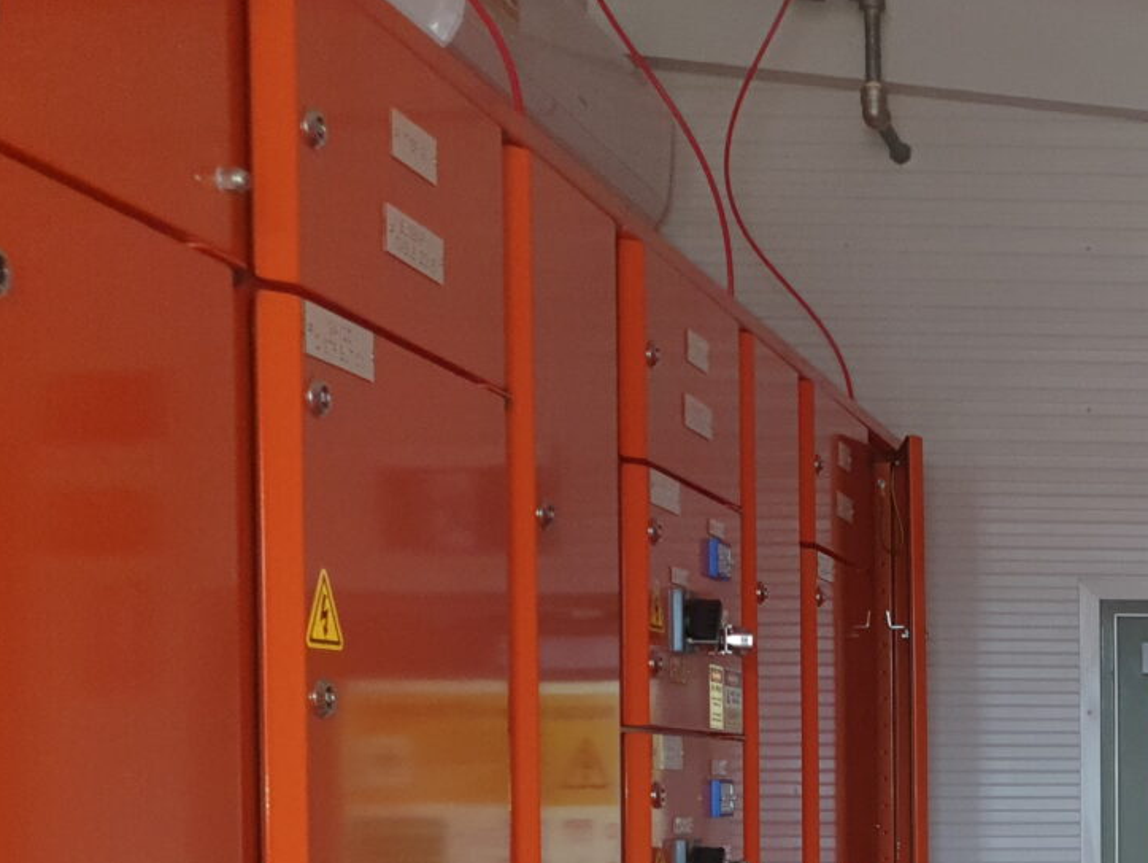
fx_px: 2289
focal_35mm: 69
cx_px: 1443
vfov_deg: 20.7
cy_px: 849
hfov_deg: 24.9
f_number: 1.5
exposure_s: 1/100
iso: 80
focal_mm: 4.32
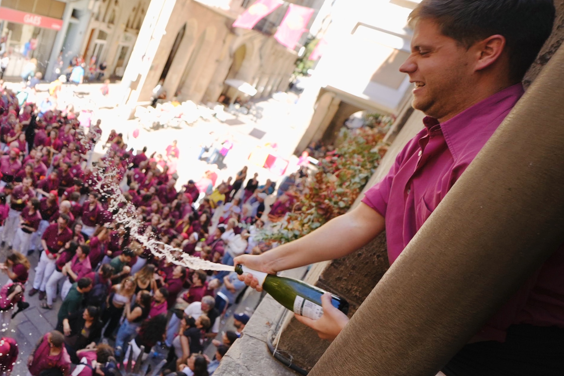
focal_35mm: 22
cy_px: 224
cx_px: 144
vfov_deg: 56.8
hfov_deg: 73.3
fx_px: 345
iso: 200
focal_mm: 14
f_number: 2.8
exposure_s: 1/400
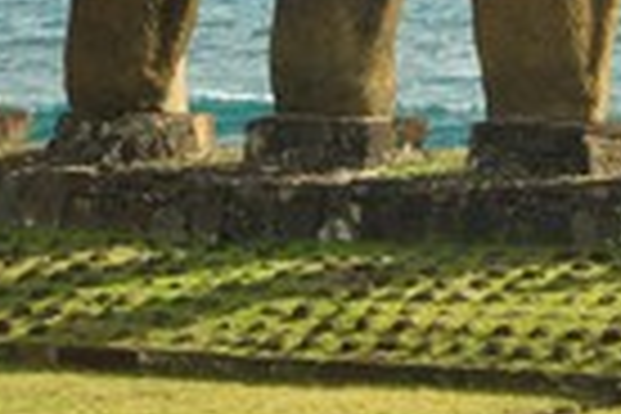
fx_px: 9021
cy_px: 38
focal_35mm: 523
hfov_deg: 3.9
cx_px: 486
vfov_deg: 2.6
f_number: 10
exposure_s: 1/200
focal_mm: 80
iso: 200
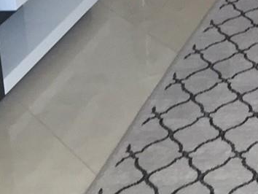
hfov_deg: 13.3
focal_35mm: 131
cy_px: -197
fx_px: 977
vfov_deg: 10.4
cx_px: 489
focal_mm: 4.15
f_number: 2.2
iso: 64
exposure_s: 1/30
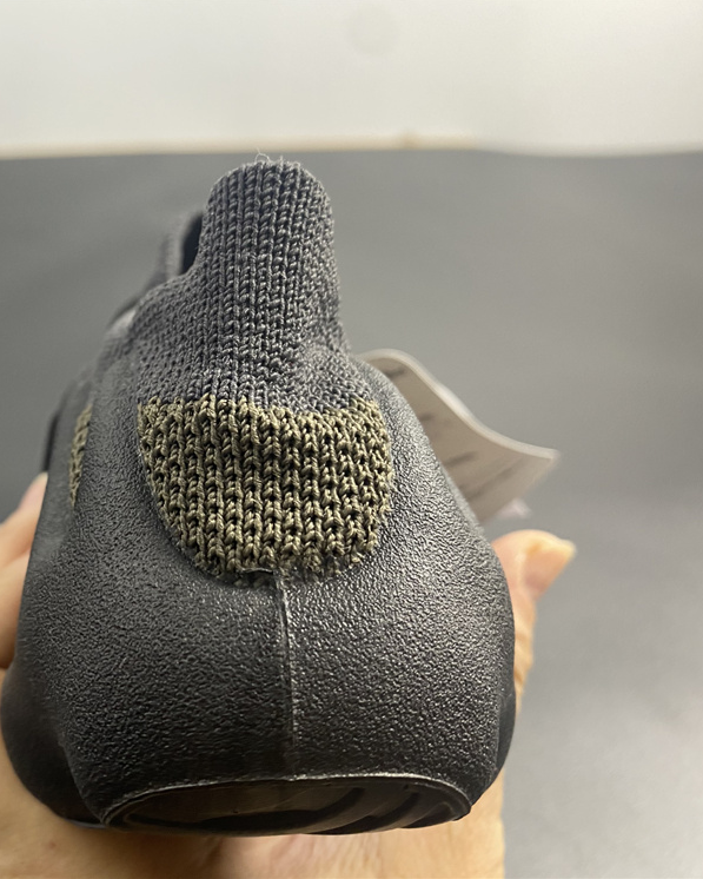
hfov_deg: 41.7
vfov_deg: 52.8
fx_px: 884
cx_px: 151
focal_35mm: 34
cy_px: 438
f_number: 1.8
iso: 100
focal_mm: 4.25
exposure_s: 1/50
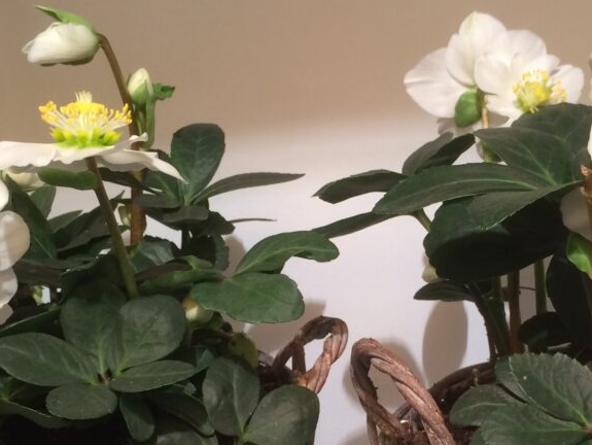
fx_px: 1010
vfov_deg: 24.6
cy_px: 322
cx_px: 390
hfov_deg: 32.4
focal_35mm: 59
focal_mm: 4.15
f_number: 2.2
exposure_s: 1/33
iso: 125
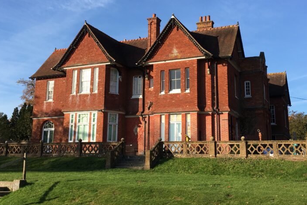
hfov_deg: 44.5
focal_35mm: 44
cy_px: 75
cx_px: 143
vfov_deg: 30.4
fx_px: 375
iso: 25
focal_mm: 4.15
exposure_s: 1/1054
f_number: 2.2
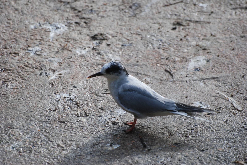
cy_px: 82
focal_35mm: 450
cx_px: 124
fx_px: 3091
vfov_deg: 3.1
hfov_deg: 4.6
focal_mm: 300
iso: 360
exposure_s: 1/500
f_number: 5.6
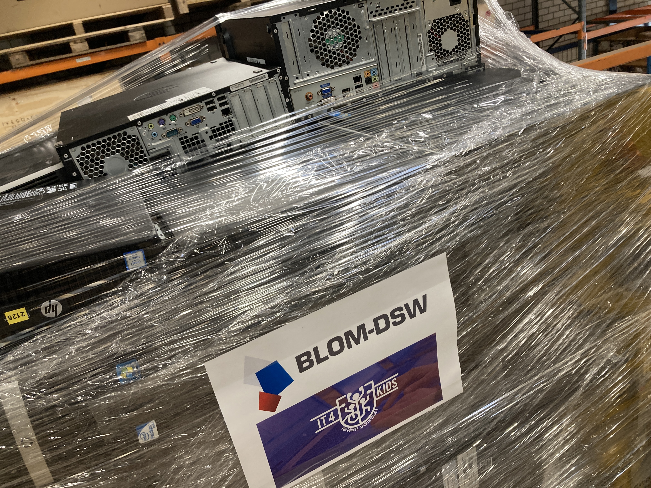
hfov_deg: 63.4
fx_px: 527
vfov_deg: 49.7
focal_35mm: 28
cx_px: 326
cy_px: 244
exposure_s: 1/50
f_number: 1.8
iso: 100
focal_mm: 3.99
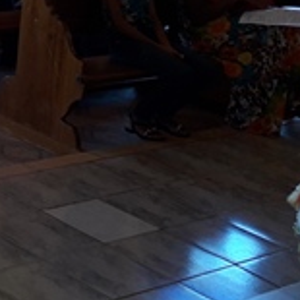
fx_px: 1000
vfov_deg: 16.4
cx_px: -265
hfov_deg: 14.6
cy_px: -48
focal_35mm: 102
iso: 50
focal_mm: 3.7
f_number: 1.9
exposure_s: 1/60
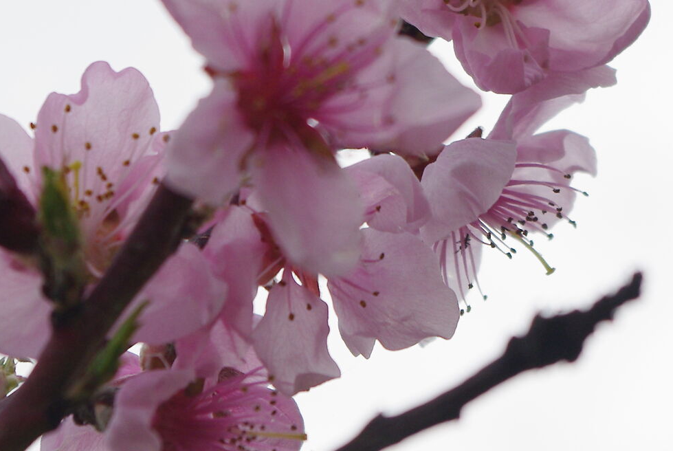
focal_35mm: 201
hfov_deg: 10.2
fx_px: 3763
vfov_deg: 6.8
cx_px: 305
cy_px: 85
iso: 200
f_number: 8
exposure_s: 1/640
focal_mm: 55
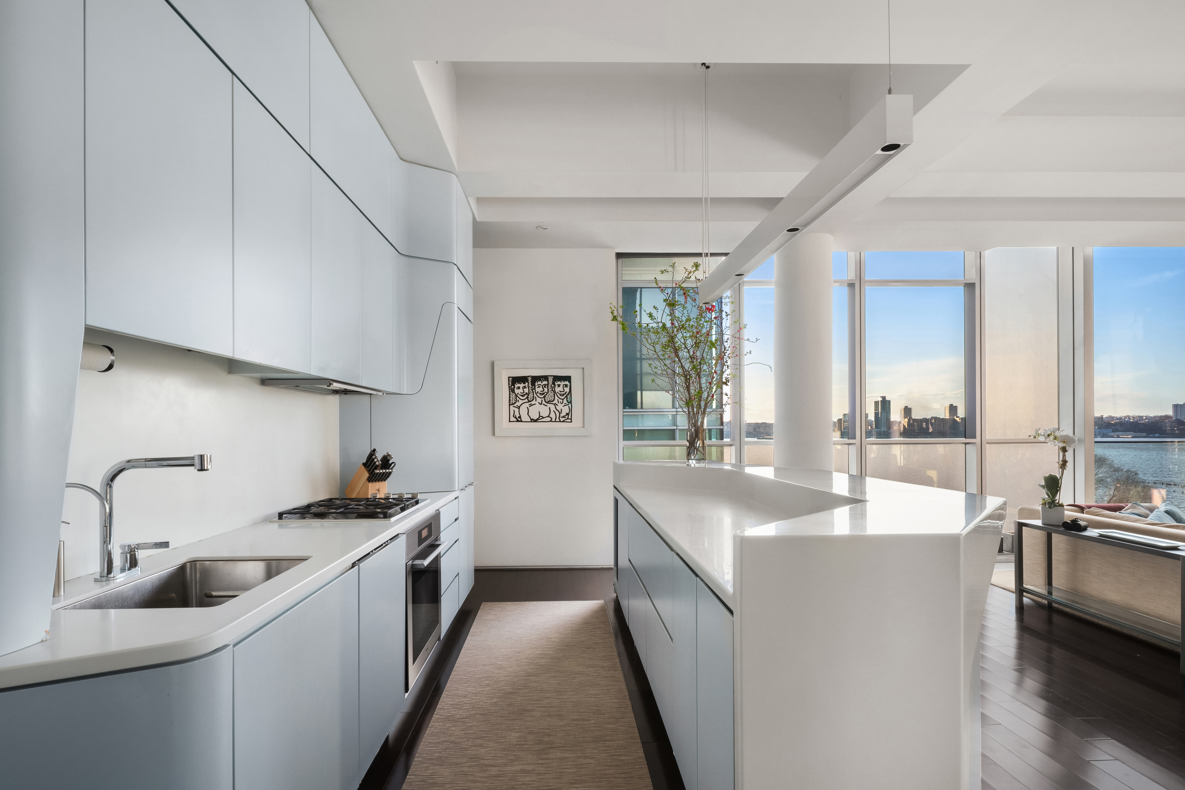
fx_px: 560
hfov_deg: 93.3
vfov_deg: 70.4
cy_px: 395
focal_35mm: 17
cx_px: 592
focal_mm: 17
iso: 500
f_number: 20
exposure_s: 1/1.25
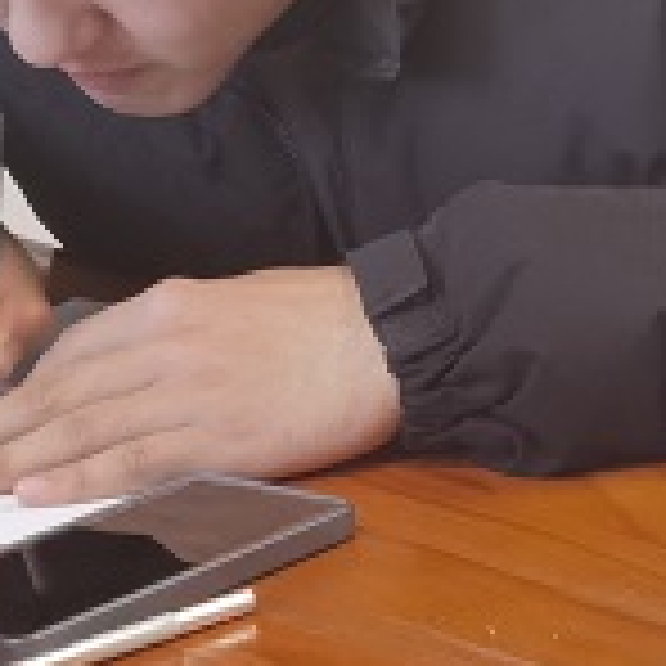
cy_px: 423
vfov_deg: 9.9
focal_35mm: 176
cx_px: 765
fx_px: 3831
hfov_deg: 9.8
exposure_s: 1/60
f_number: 1.9
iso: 250
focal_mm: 6.71
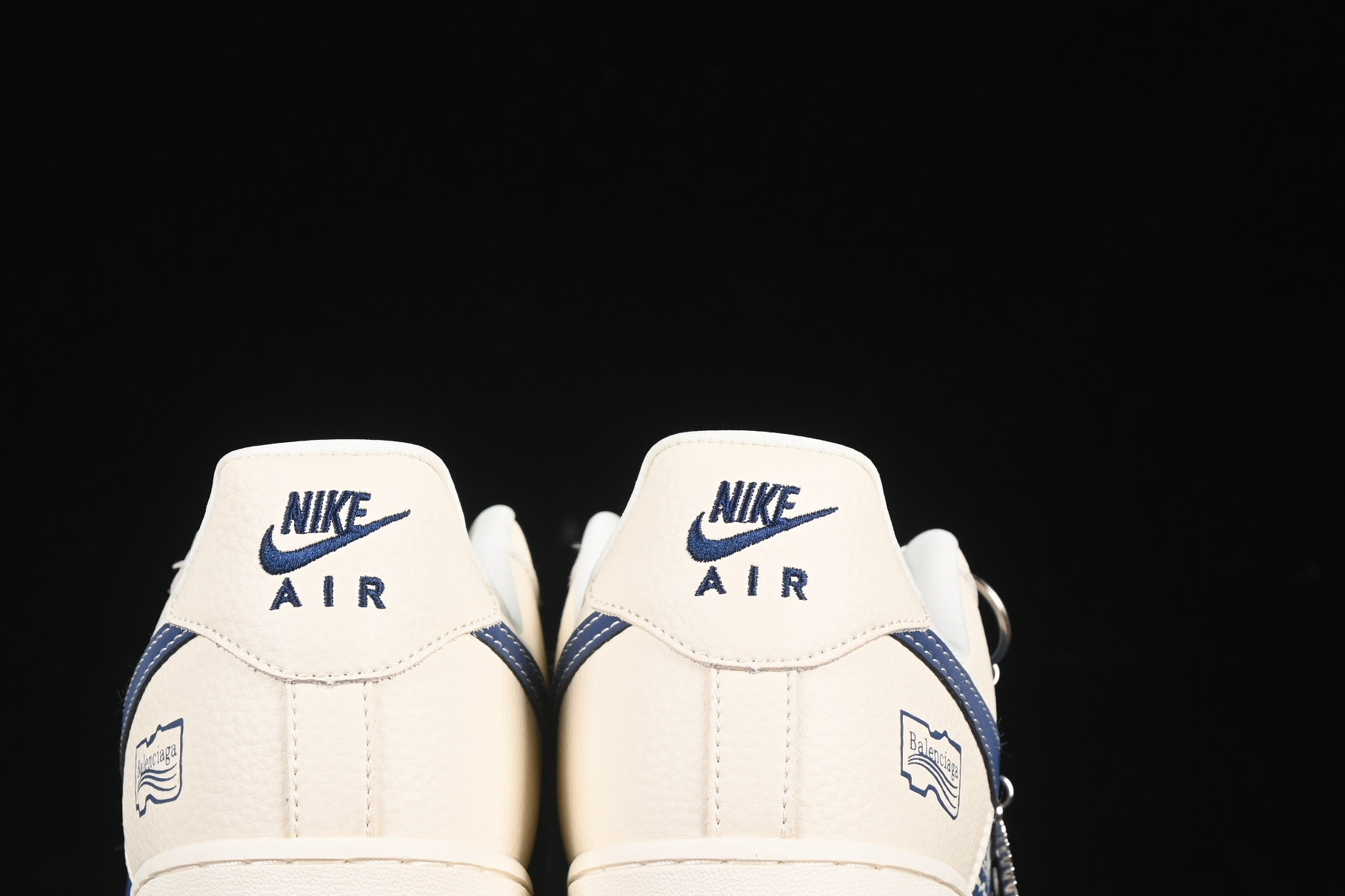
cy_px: 617
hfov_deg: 17.8
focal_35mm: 115
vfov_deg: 11.9
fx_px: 4295
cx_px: 543
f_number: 6.3
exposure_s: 1/60
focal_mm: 50
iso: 160
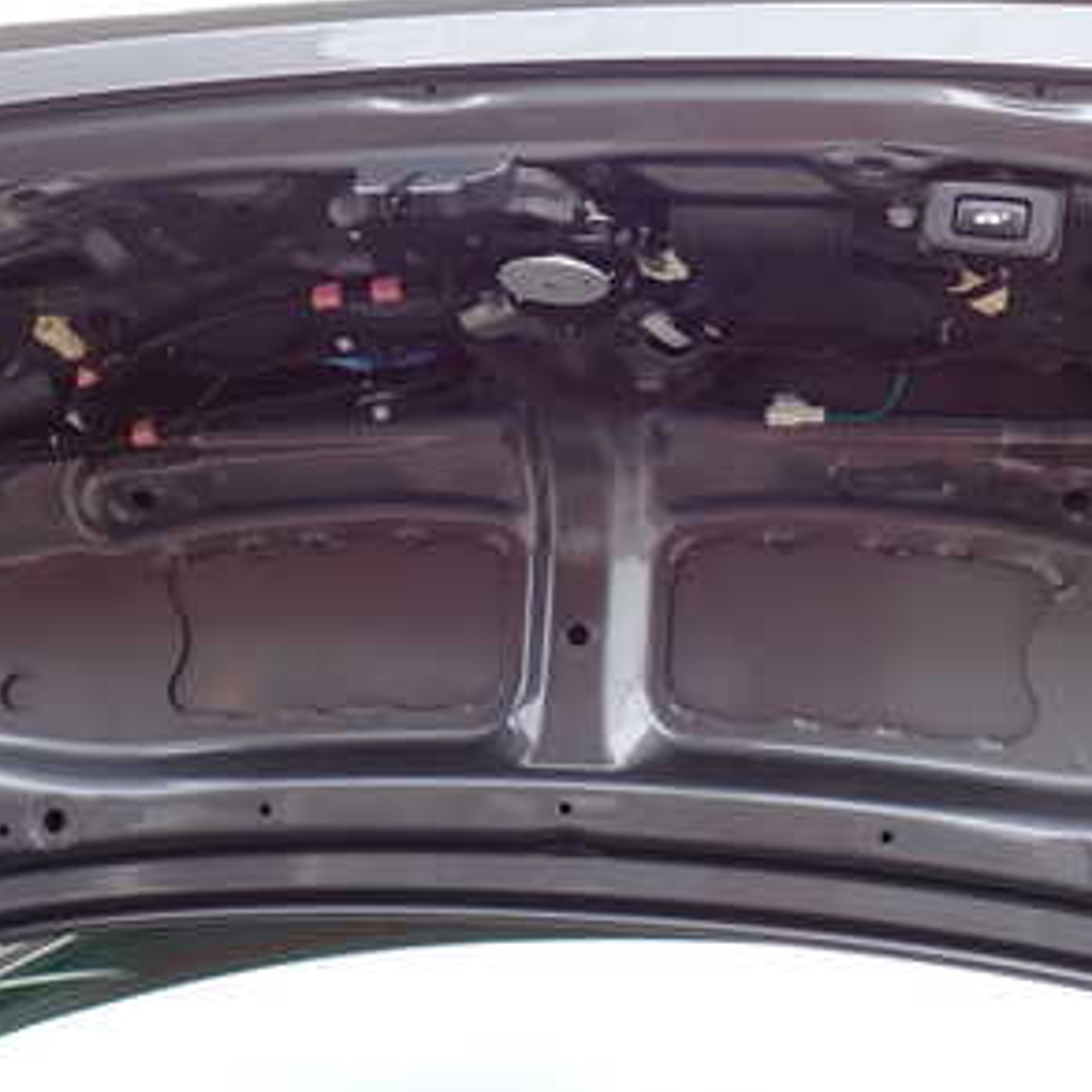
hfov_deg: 29.5
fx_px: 2070
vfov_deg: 29.5
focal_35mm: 58
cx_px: 630
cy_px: 470
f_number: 2.4
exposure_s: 1/80
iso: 100
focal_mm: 5.79
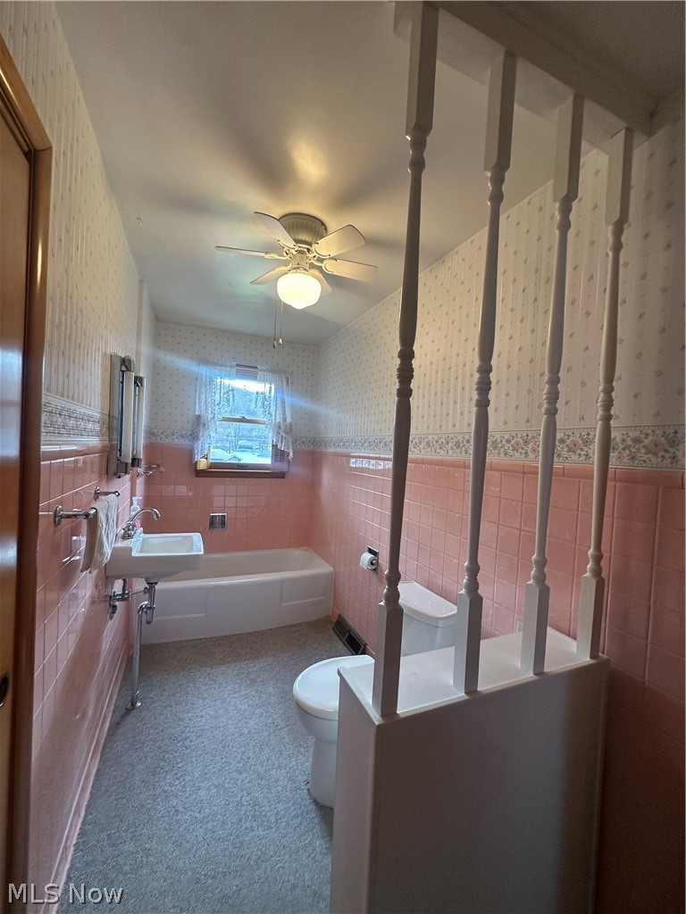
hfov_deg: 85.7
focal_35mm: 14
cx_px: 343
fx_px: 370
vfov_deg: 102.1
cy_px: 457
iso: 160
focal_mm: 2.22
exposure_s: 1/120
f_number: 2.2
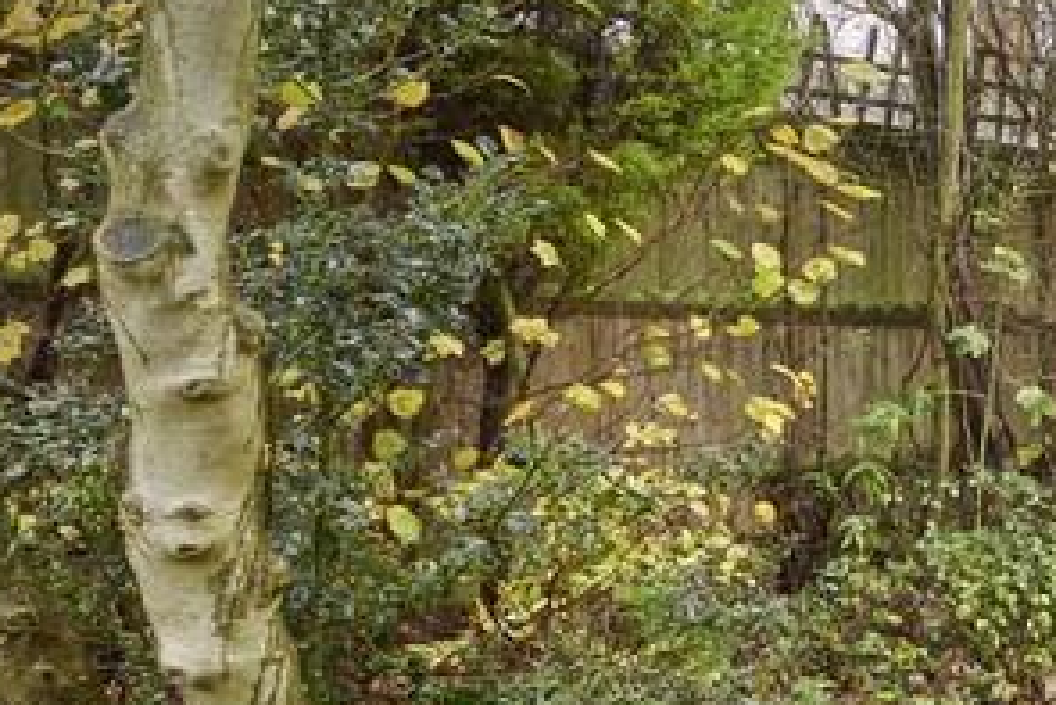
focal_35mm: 59
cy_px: 378
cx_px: 1500
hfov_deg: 26.5
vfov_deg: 23.0
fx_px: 1731
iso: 640
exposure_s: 1/80
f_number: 6.3
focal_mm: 17
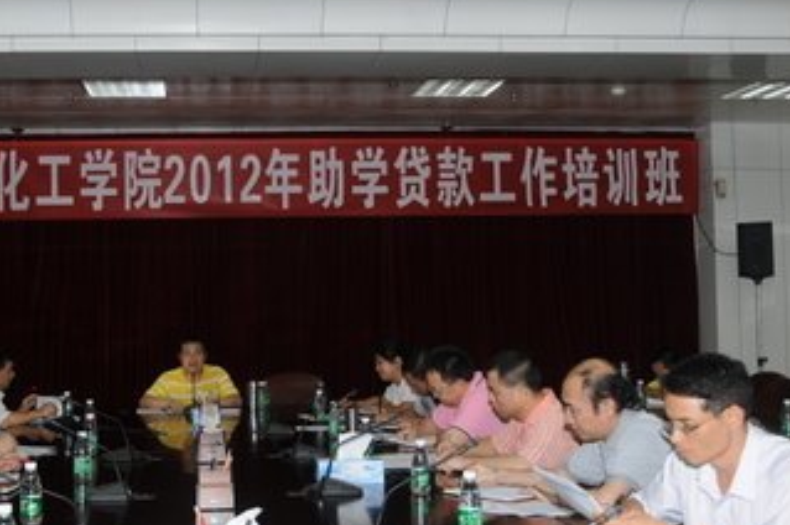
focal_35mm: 47
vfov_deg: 28.6
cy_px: 260
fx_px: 1030
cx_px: 255
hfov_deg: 41.3
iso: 250
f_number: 5
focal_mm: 20
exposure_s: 1/60
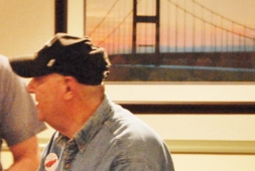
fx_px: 1548
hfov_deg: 9.3
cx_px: -75
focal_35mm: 218
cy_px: 117
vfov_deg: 6.3
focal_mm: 46
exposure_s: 1/13
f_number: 5.3
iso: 1600
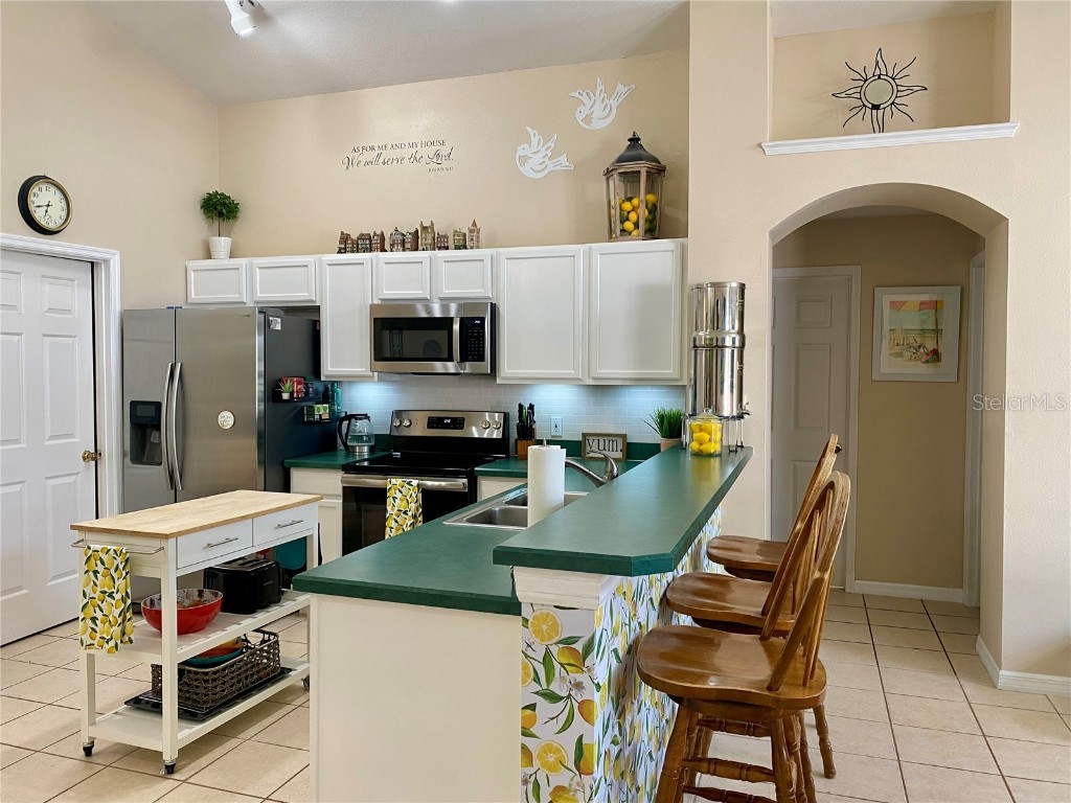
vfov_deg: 53.1
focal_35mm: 26
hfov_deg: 67.3
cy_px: 402
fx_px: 804
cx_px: 536
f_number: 1.8
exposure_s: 1/60
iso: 80
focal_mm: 4.25
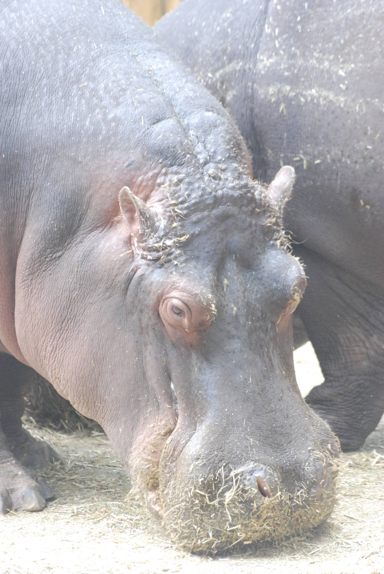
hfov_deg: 4.2
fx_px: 5265
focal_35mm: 330
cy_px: 287
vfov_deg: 6.2
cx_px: 192
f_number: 8
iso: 1600
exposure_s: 1/160
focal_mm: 220
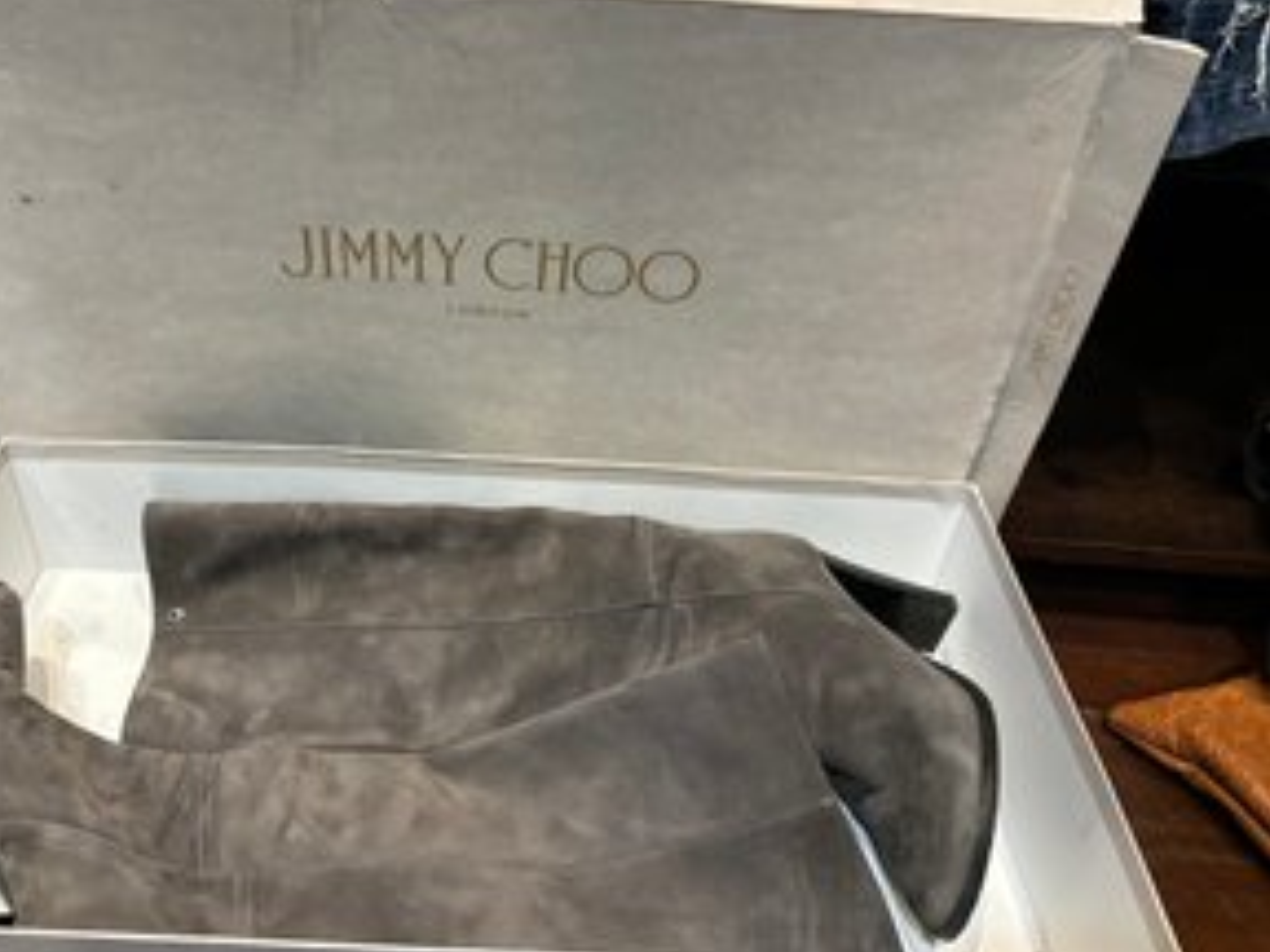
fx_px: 1137
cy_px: 469
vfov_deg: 45.4
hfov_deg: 58.0
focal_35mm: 31
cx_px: 518
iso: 400
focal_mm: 5.96
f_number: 1.6
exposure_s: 1/60
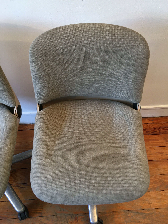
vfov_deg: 61.7
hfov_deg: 48.2
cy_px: 112
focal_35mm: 29
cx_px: 84
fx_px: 188
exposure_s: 1/30
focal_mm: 4.15
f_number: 2.2
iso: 50
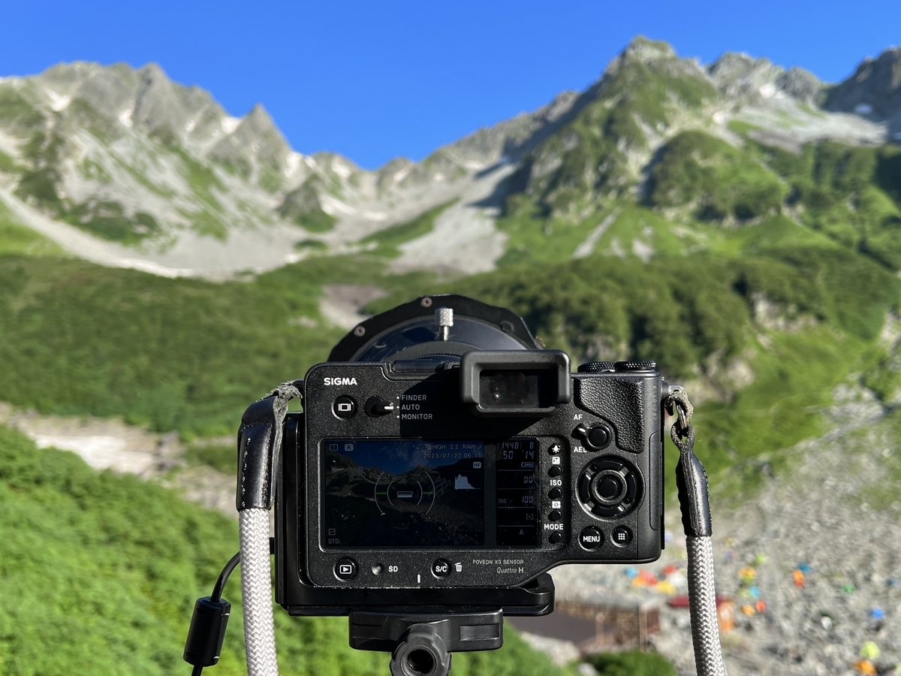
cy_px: 338
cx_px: 450
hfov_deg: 67.3
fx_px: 677
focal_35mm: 26
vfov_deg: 53.1
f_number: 1.5
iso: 50
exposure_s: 1/1344
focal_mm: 5.7
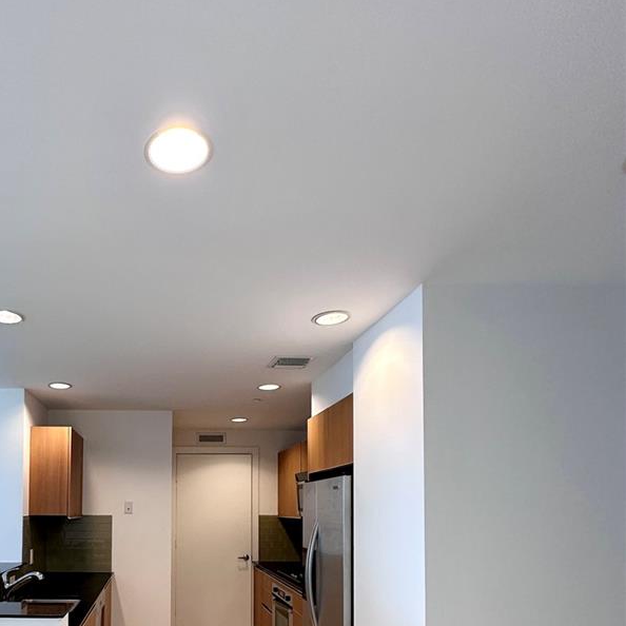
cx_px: 153
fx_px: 511
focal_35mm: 25
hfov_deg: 59.4
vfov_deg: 58.6
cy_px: 491
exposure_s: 1/120
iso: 200
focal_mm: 2.22
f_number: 2.2
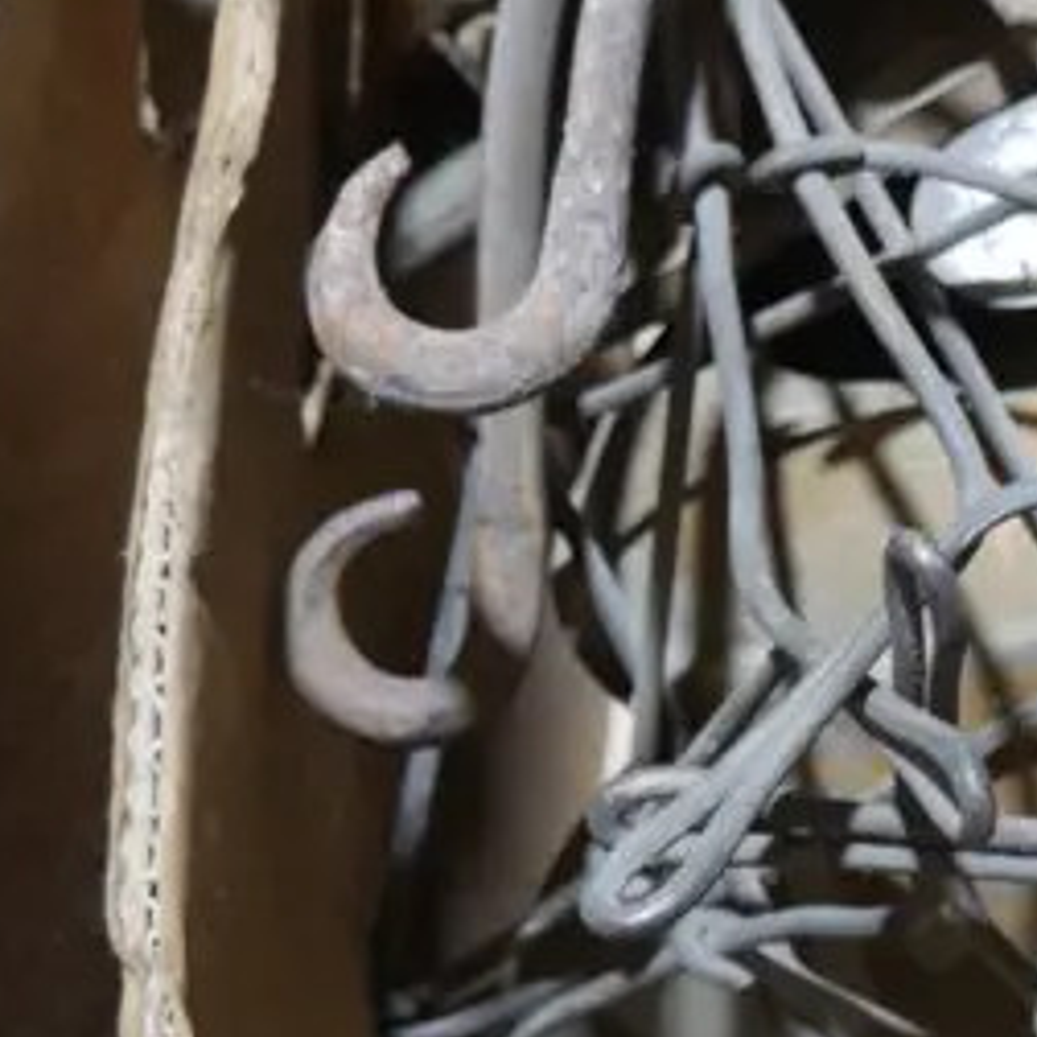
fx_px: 3660
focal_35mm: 108
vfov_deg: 16.0
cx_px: 1860
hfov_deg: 14.3
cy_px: 163
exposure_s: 1/60
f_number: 3.6
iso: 640
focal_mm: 15
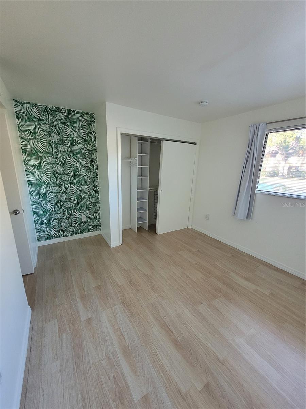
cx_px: 153
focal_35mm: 13
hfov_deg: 89.9
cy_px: 204
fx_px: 153
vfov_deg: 106.2
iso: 250
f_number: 2.2
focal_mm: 1.74
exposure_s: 1/60
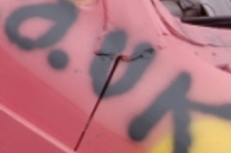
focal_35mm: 239
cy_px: -168
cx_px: -253
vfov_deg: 5.6
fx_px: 1532
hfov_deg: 8.2
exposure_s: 1/500
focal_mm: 34
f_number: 4.5
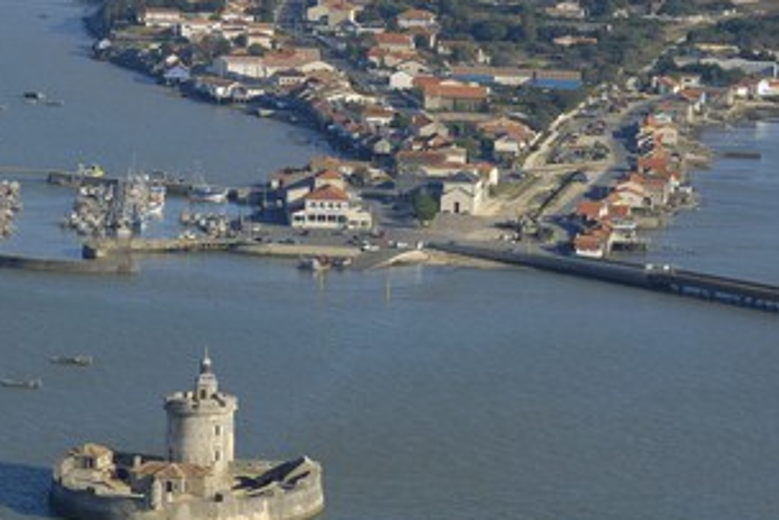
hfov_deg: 9.0
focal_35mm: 228
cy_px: 300
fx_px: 4936
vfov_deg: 6.0
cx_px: 274
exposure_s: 1/640
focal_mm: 110
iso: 100
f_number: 5
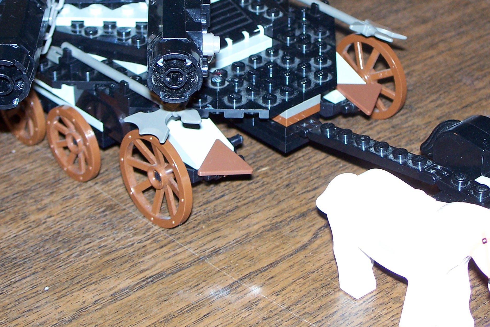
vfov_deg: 14.8
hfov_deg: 22.1
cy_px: 65
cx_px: 260
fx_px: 1252
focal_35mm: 92
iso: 125
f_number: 3.2
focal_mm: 10.7
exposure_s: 1/80
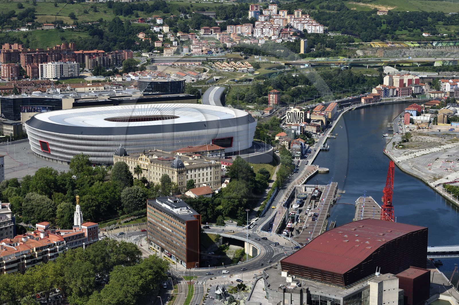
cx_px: 230
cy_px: 152
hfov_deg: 28.9
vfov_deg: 19.4
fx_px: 892
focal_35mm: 70
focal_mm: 70
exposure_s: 1/400
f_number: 10
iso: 200
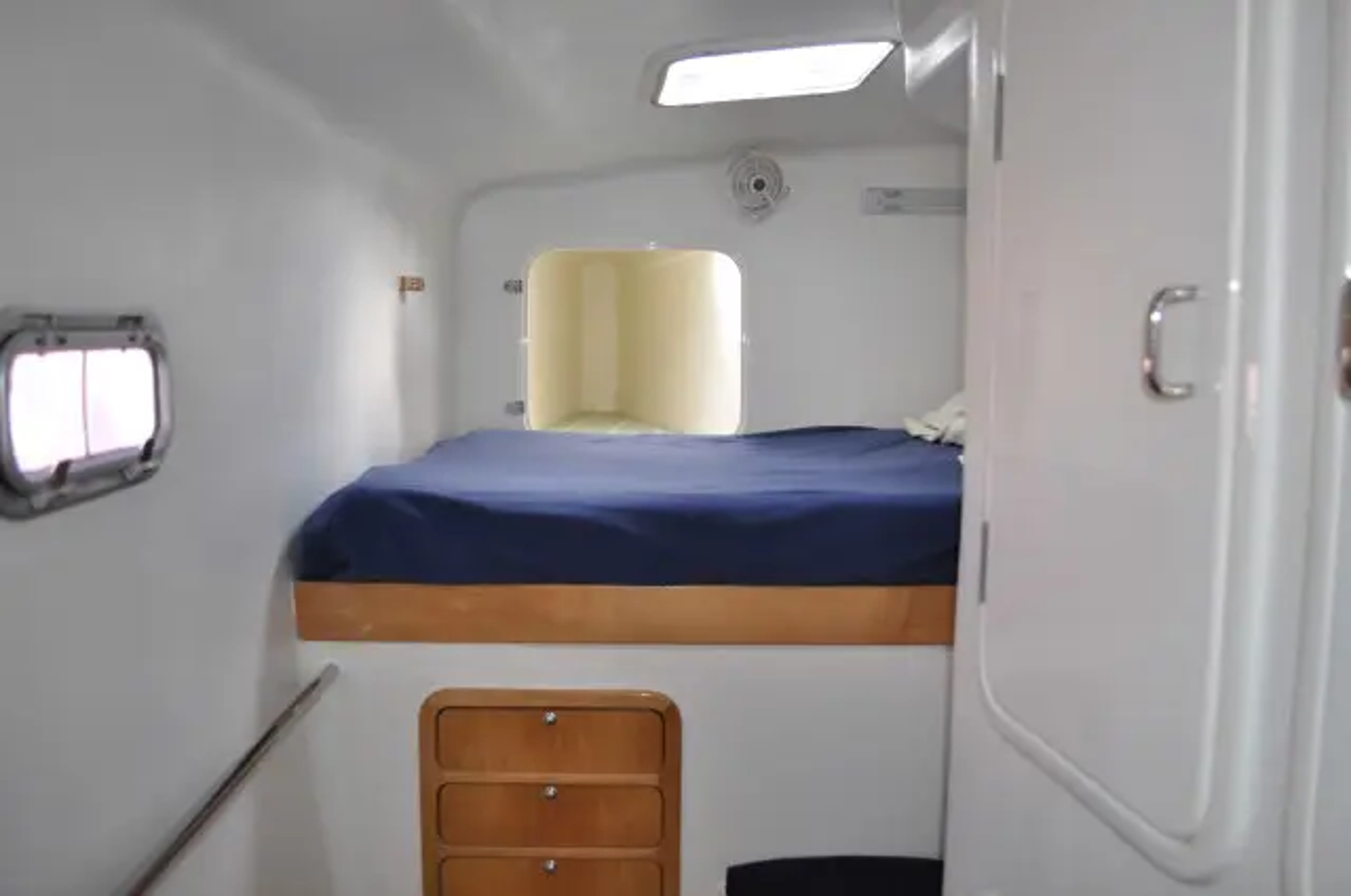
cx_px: 676
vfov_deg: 47.8
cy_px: 448
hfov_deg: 67.4
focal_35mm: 27
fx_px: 1012
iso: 720
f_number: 3.5
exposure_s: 1/125
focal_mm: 18
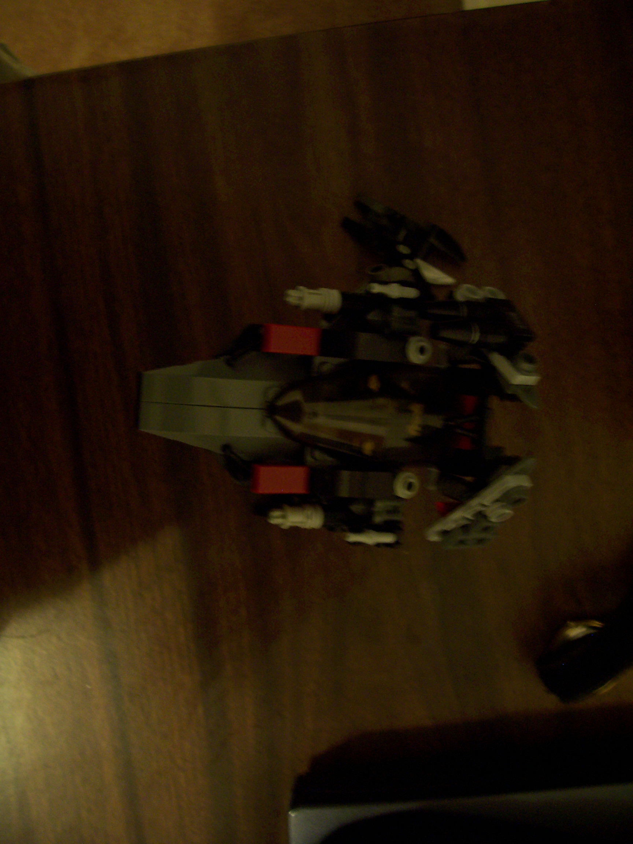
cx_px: 316
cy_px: 422
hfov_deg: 41.8
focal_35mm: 34
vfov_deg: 54.0
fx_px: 829
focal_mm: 5.6
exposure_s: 1/8
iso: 160
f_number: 2.7
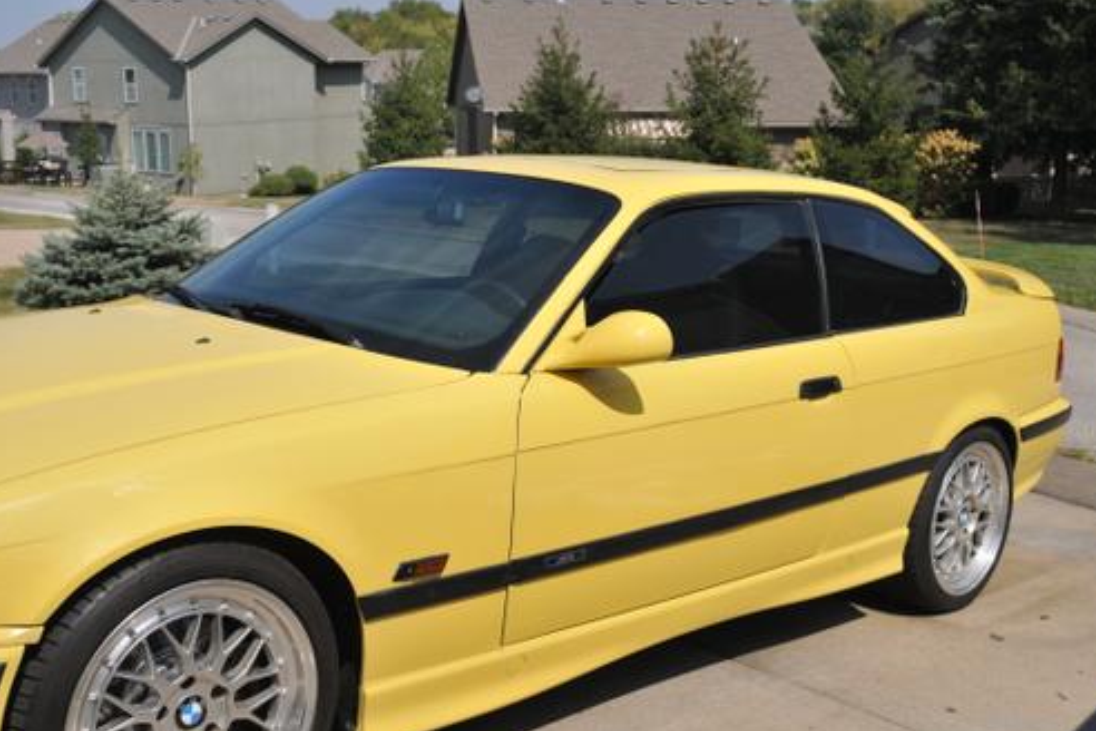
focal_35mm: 43
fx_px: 1309
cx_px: 550
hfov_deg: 45.4
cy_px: 367
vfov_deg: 31.2
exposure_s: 1/3200
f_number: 7.1
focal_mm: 28
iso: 400
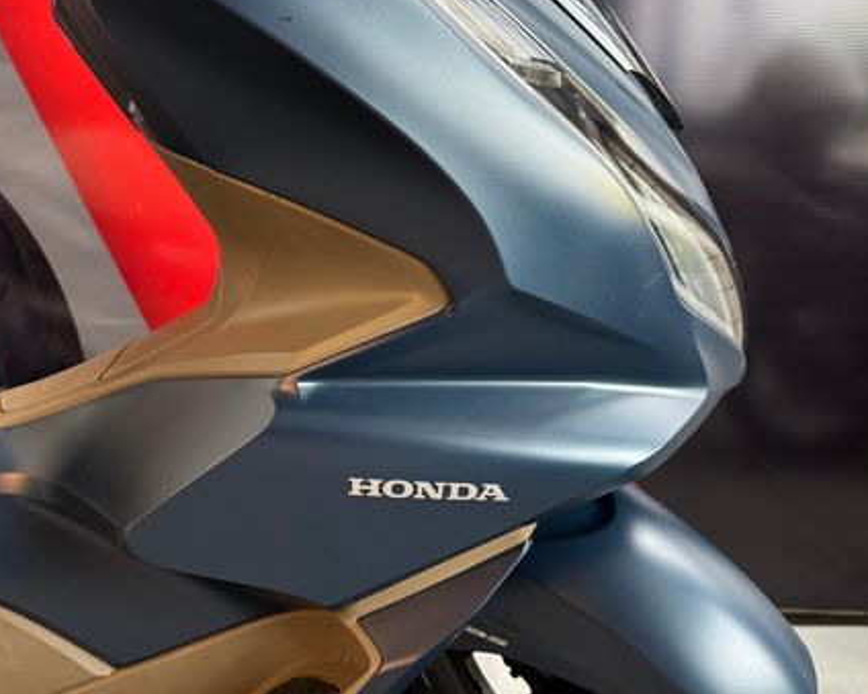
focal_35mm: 26
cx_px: 428
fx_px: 668
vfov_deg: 54.9
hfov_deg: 66.0
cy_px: 352
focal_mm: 6.76
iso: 320
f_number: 1.78
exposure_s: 1/60
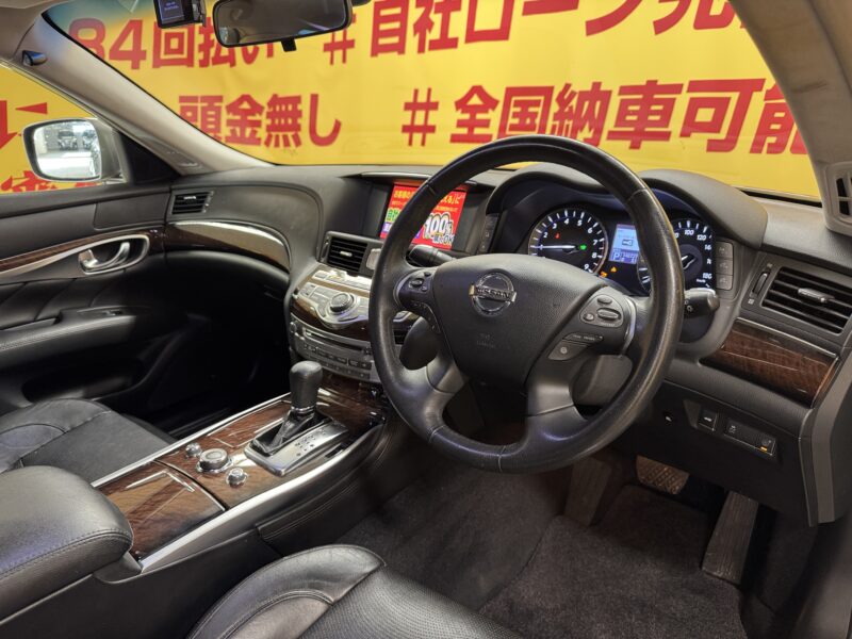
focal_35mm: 24
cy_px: 320
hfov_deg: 71.6
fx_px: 591
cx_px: 426
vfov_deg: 56.8
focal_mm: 6.76
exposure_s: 1/50
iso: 250
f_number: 1.78
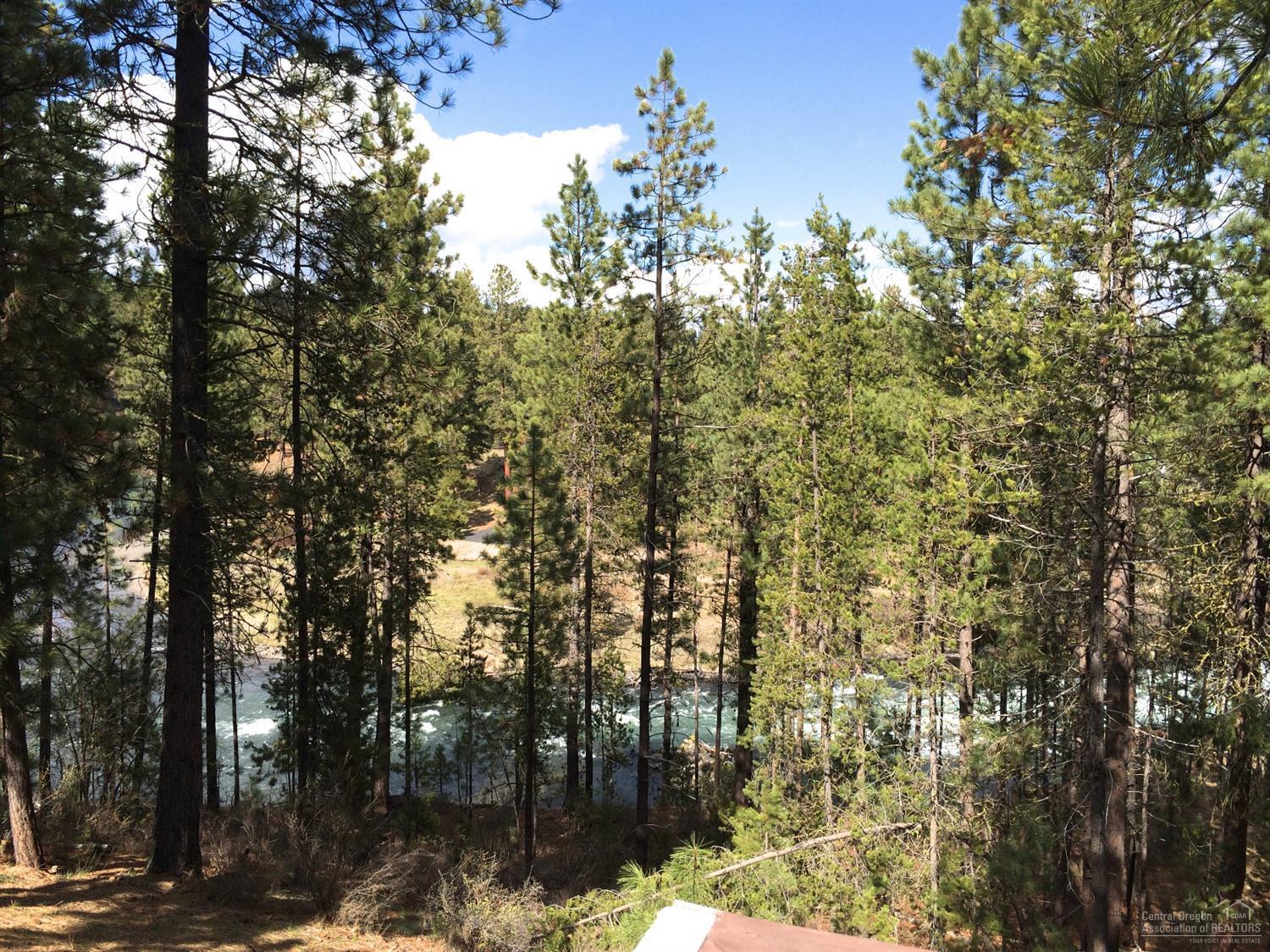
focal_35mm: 29
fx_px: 1064
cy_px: 476
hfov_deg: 61.7
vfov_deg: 48.2
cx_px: 635
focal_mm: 4.15
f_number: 2.2
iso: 32
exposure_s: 1/1368
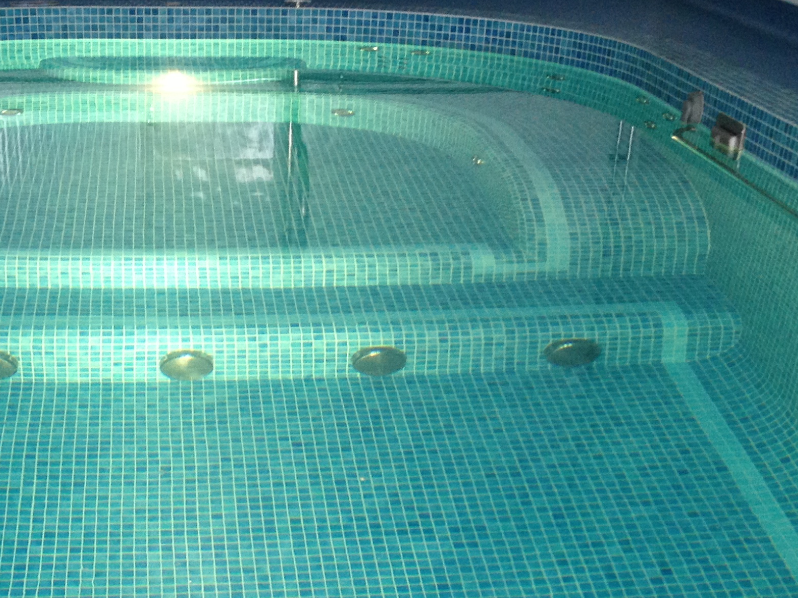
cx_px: 214
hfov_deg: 26.4
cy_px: 523
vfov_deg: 19.8
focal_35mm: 73
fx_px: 1683
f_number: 2.4
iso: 100
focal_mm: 4.28
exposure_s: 1/20
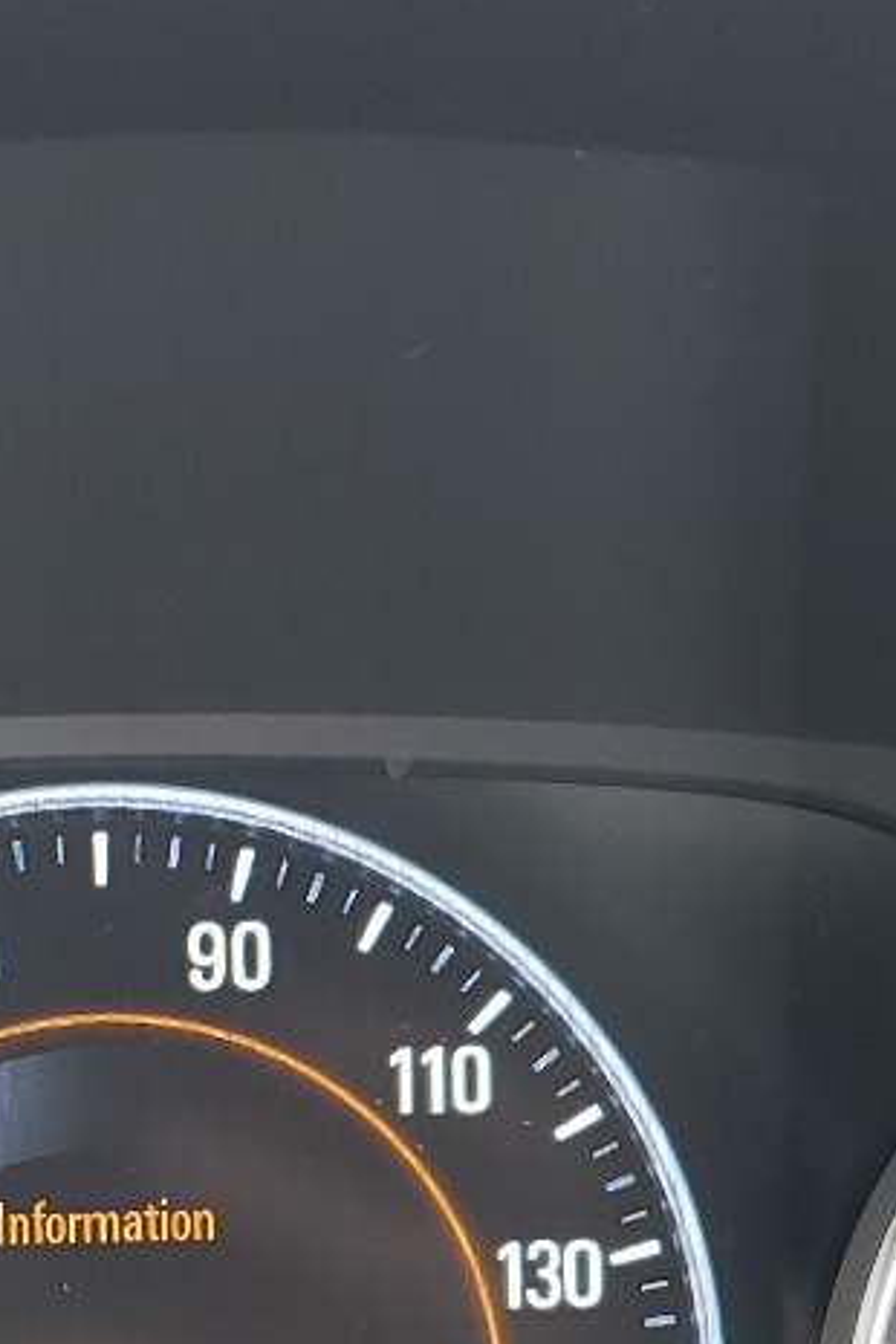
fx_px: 3472
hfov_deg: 14.5
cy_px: 1237
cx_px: 66
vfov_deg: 21.4
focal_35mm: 93
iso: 78
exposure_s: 1/120
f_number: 1.5
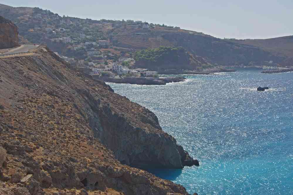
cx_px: 146
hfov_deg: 31.4
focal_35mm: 64
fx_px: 521
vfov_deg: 21.2
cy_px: 98
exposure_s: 1/200
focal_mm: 42.5
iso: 100
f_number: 6.3
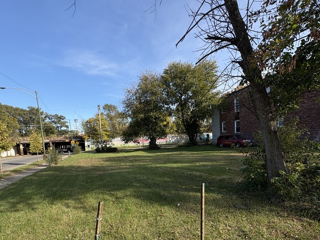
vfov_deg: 67.2
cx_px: 159
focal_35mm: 19
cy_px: 155
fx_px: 176
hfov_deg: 84.7
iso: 40
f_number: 2.2
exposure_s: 1/573
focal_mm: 2.22
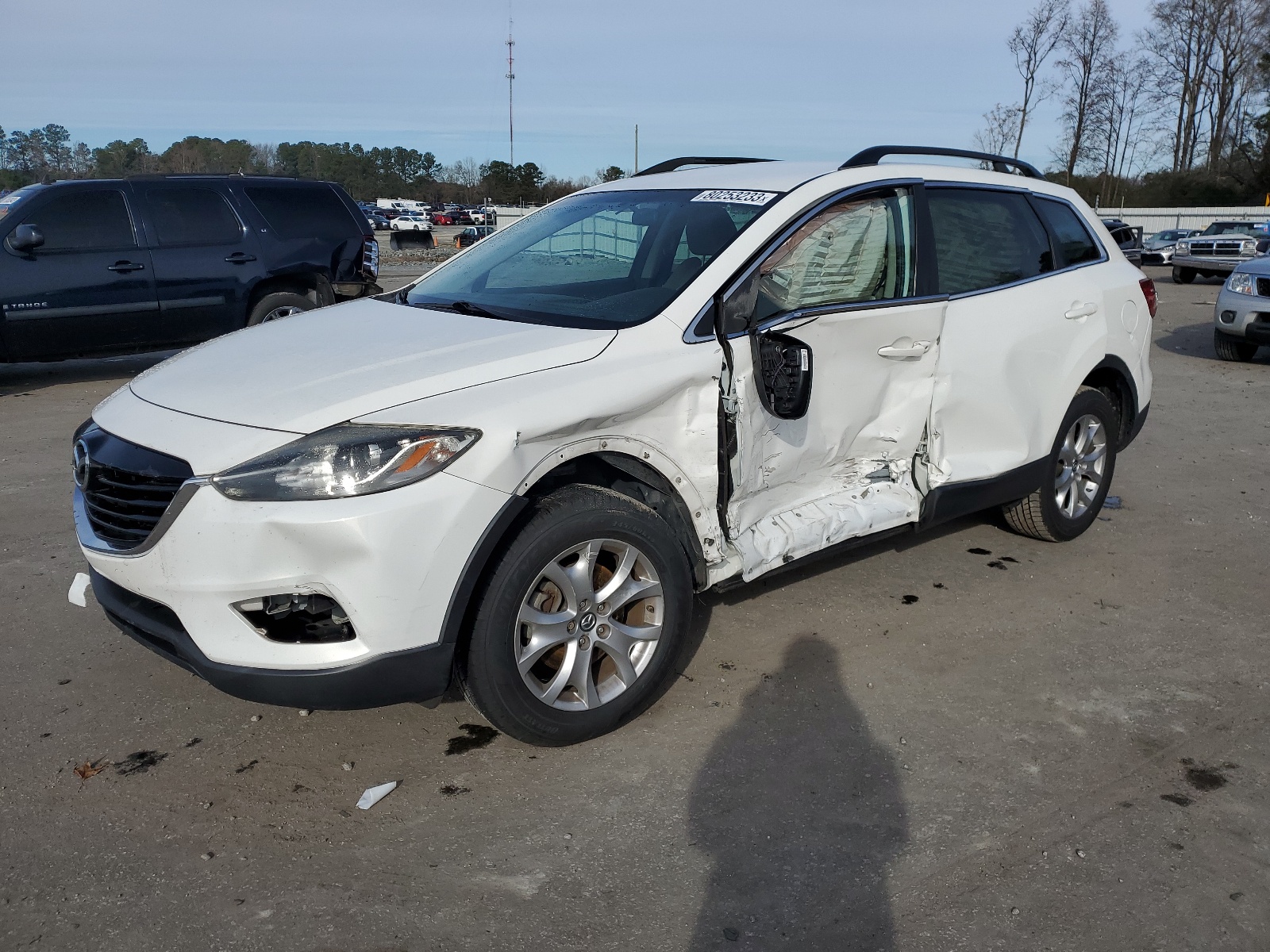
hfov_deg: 67.3
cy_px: 476
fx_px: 954
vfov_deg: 53.1
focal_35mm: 26
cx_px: 635
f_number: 1.5
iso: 50
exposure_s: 1/5000
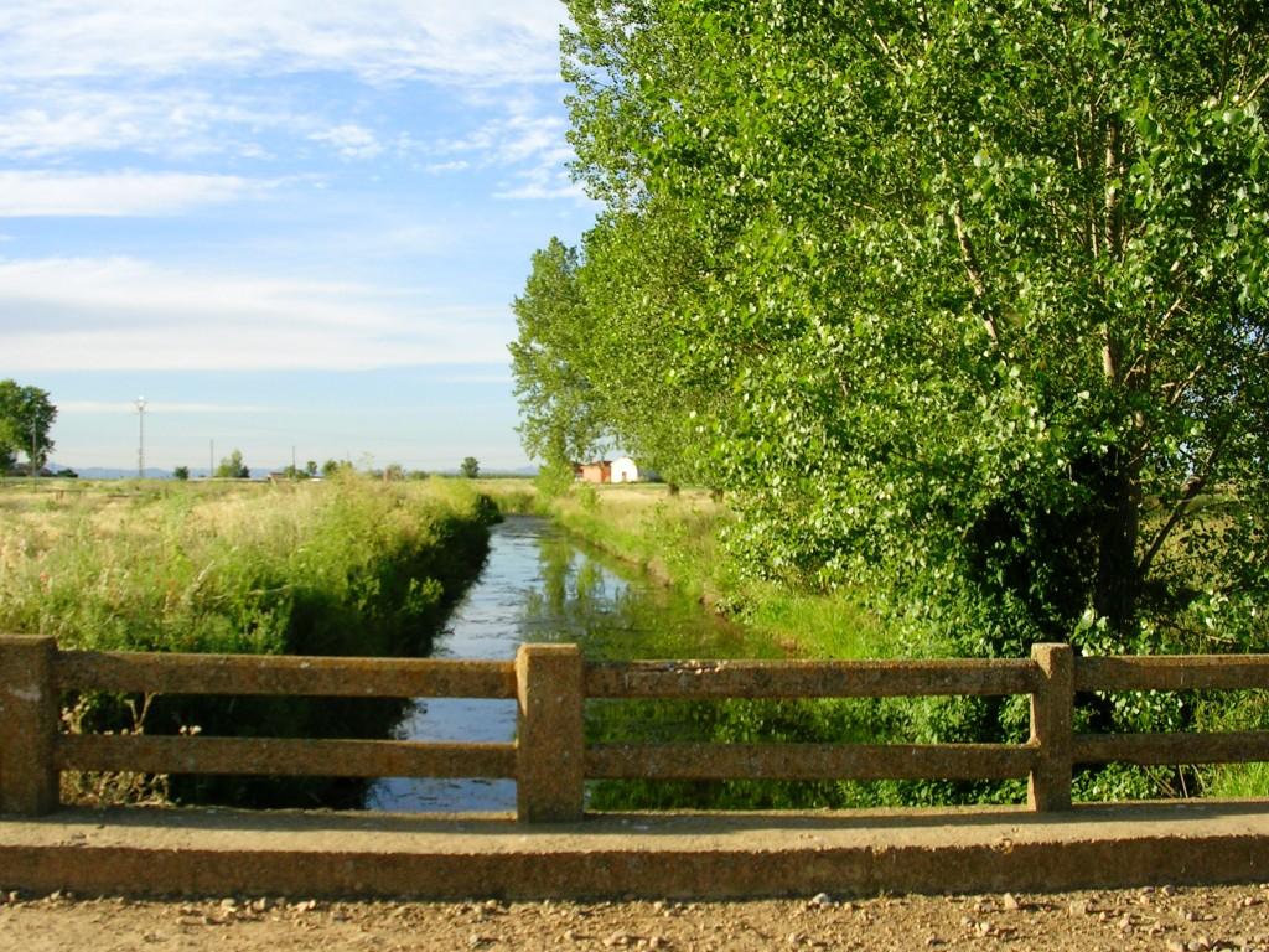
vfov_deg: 37.7
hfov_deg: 49.0
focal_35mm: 38
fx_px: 1393
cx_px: 634
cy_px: 476
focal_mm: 5.8
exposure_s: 1/144
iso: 50
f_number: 5.6
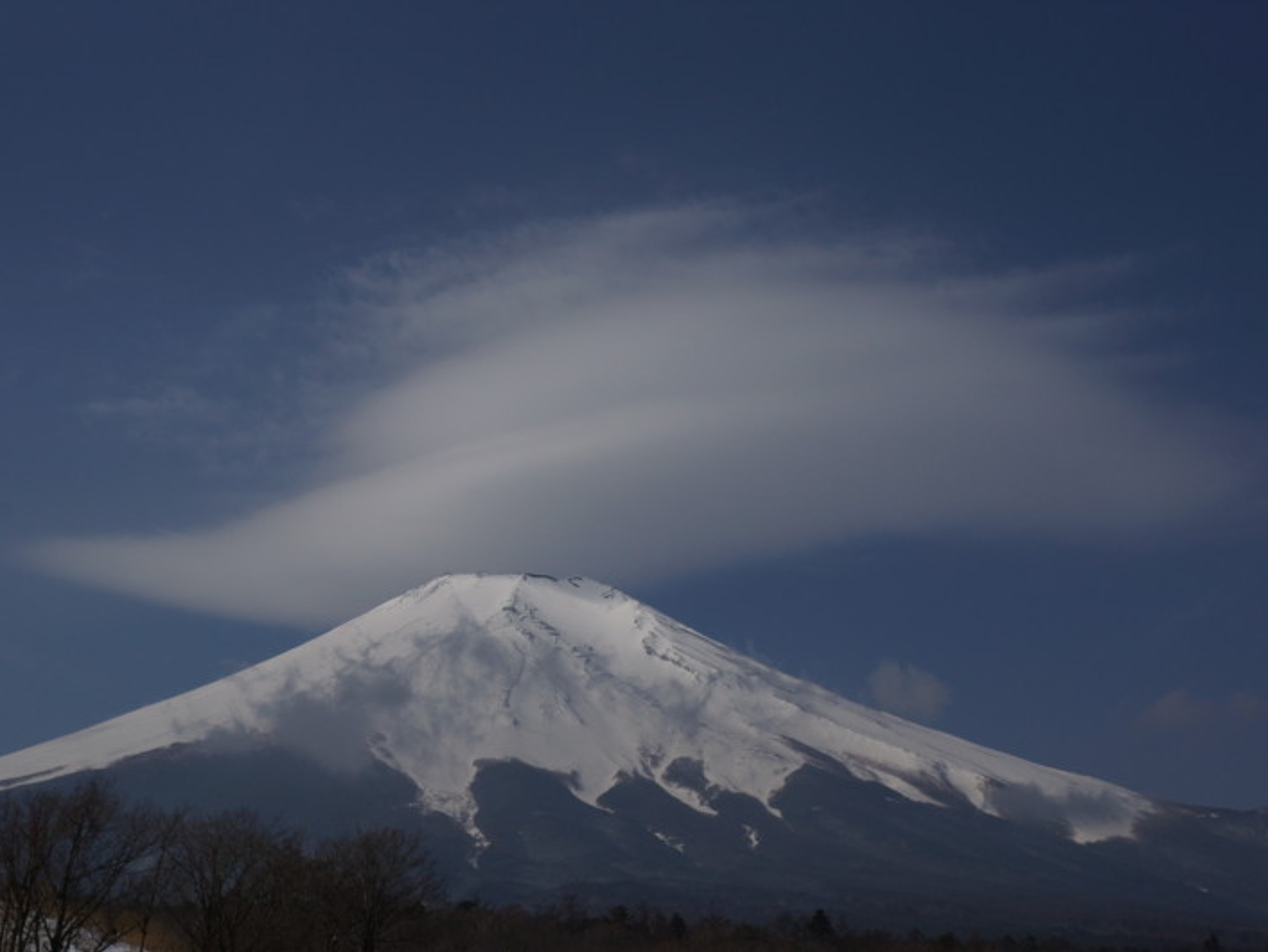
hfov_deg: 38.9
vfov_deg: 29.7
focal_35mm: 49
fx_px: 1796
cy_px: 477
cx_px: 668
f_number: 11
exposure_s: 1/1600
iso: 200
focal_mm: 30
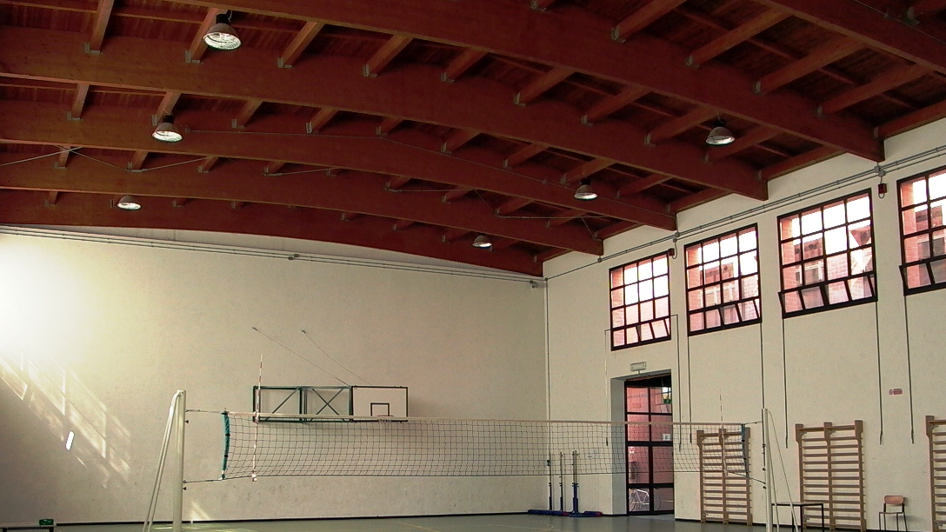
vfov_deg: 31.7
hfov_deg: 54.0
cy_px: 356
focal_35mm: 37
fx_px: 928
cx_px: 465
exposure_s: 1/115
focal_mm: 7.13
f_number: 2.04
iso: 100
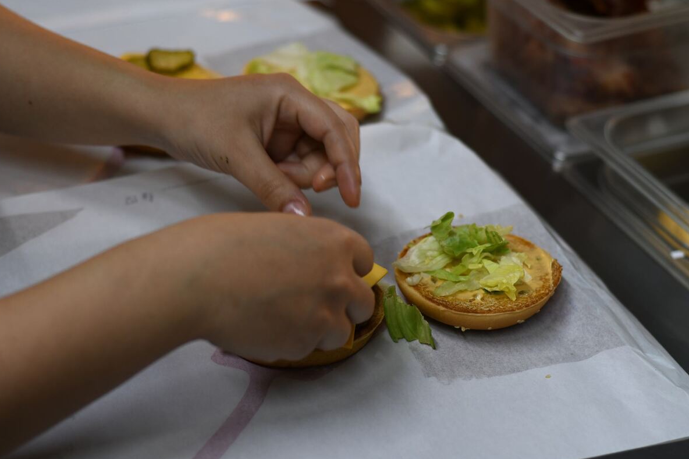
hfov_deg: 26.7
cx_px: 340
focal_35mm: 76
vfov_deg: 17.9
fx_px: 1454
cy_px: 232
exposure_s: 1/200
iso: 400
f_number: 2.5
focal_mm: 50
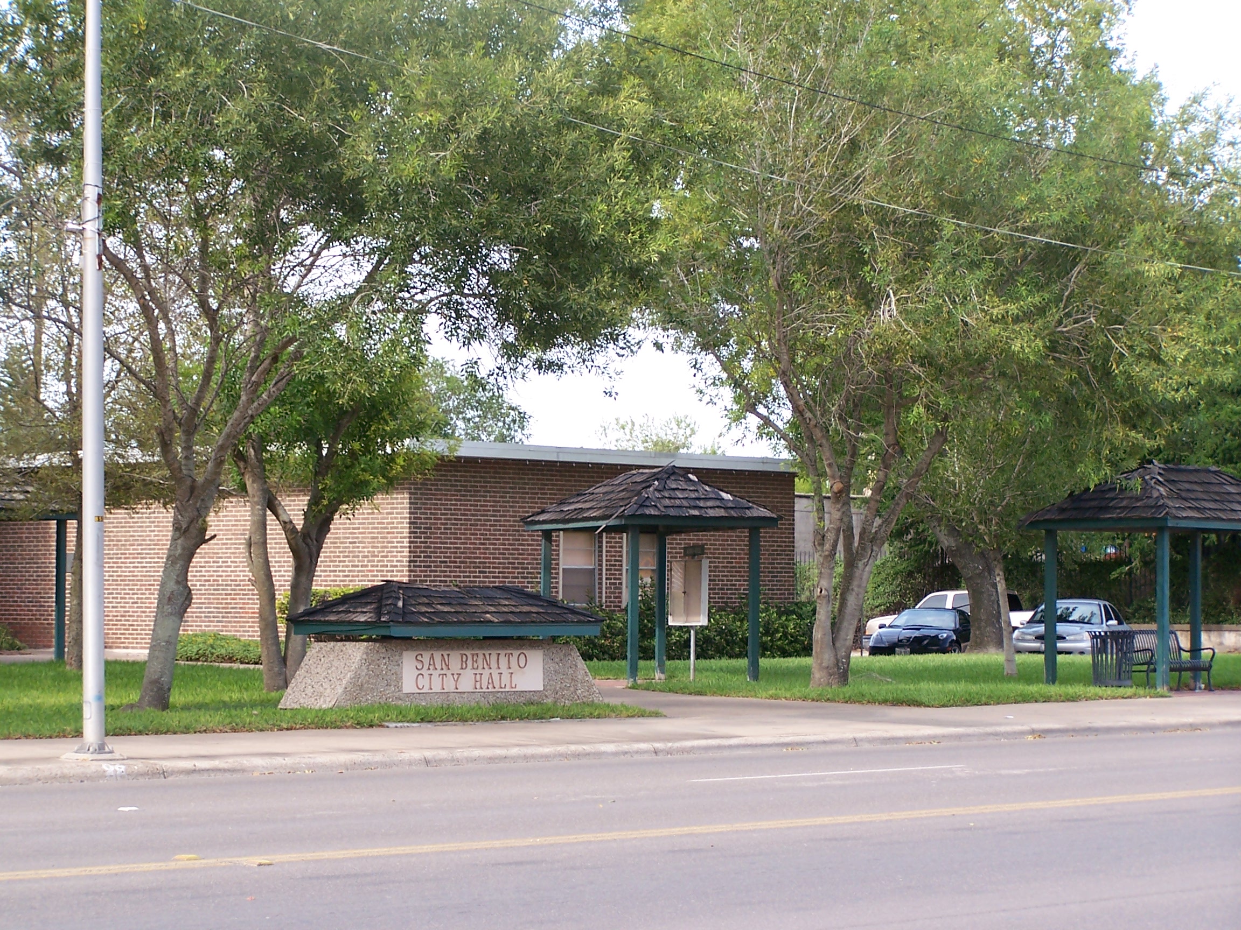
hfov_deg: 18.7
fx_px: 3764
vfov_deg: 14.1
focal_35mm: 105
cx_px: 620
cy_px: 465
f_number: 3.2
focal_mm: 17.5
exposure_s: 1/250
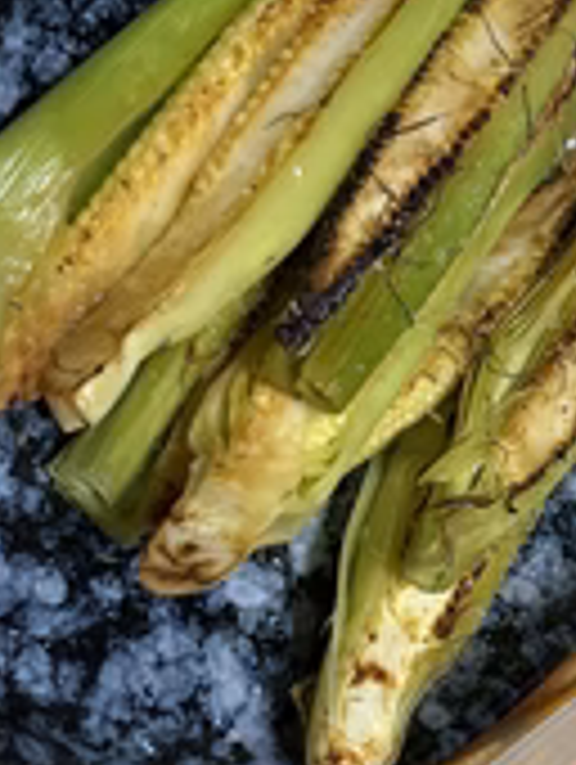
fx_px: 1350
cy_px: 508
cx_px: 428
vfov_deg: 31.4
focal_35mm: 61
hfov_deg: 23.8
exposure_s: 1/60
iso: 500
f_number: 1.5
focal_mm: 5.7
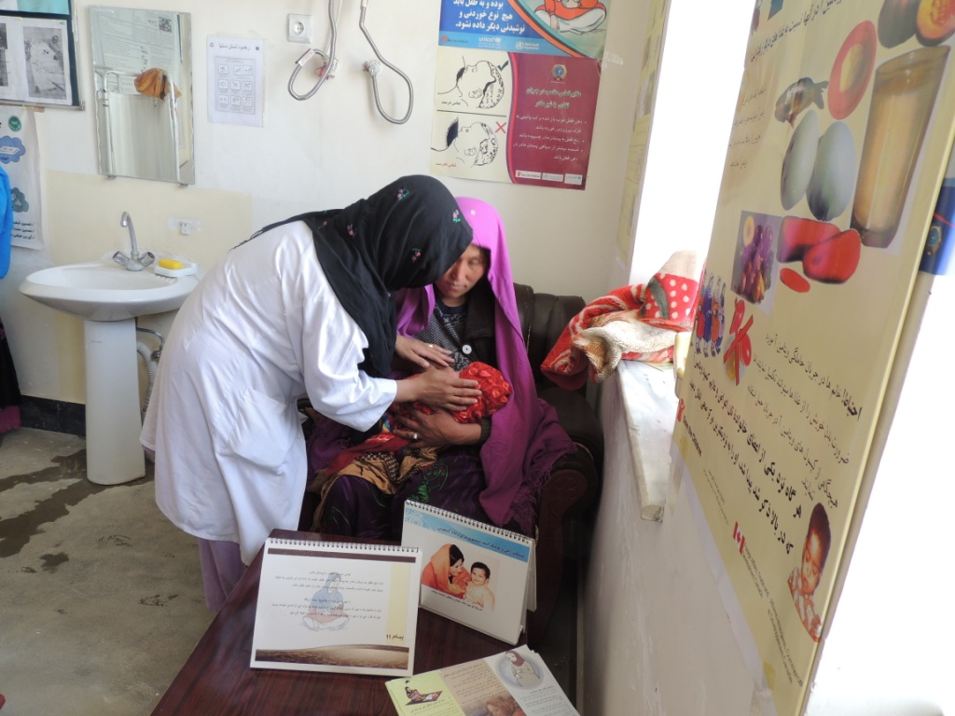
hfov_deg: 71.6
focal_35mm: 24
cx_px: 478
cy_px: 358
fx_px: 662
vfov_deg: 56.8
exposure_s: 1/13
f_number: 4.2
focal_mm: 4.3
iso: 100
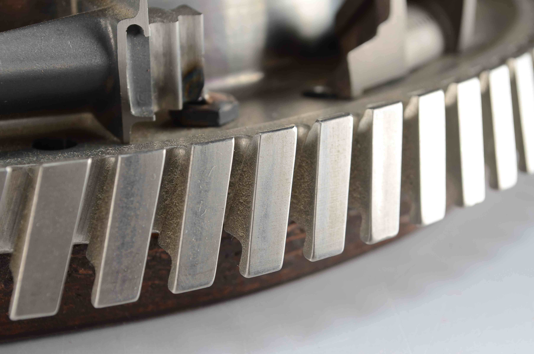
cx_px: 267
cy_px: 177
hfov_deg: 24.7
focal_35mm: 82
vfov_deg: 16.5
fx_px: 1221
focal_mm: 55
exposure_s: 1/80
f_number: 11
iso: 100
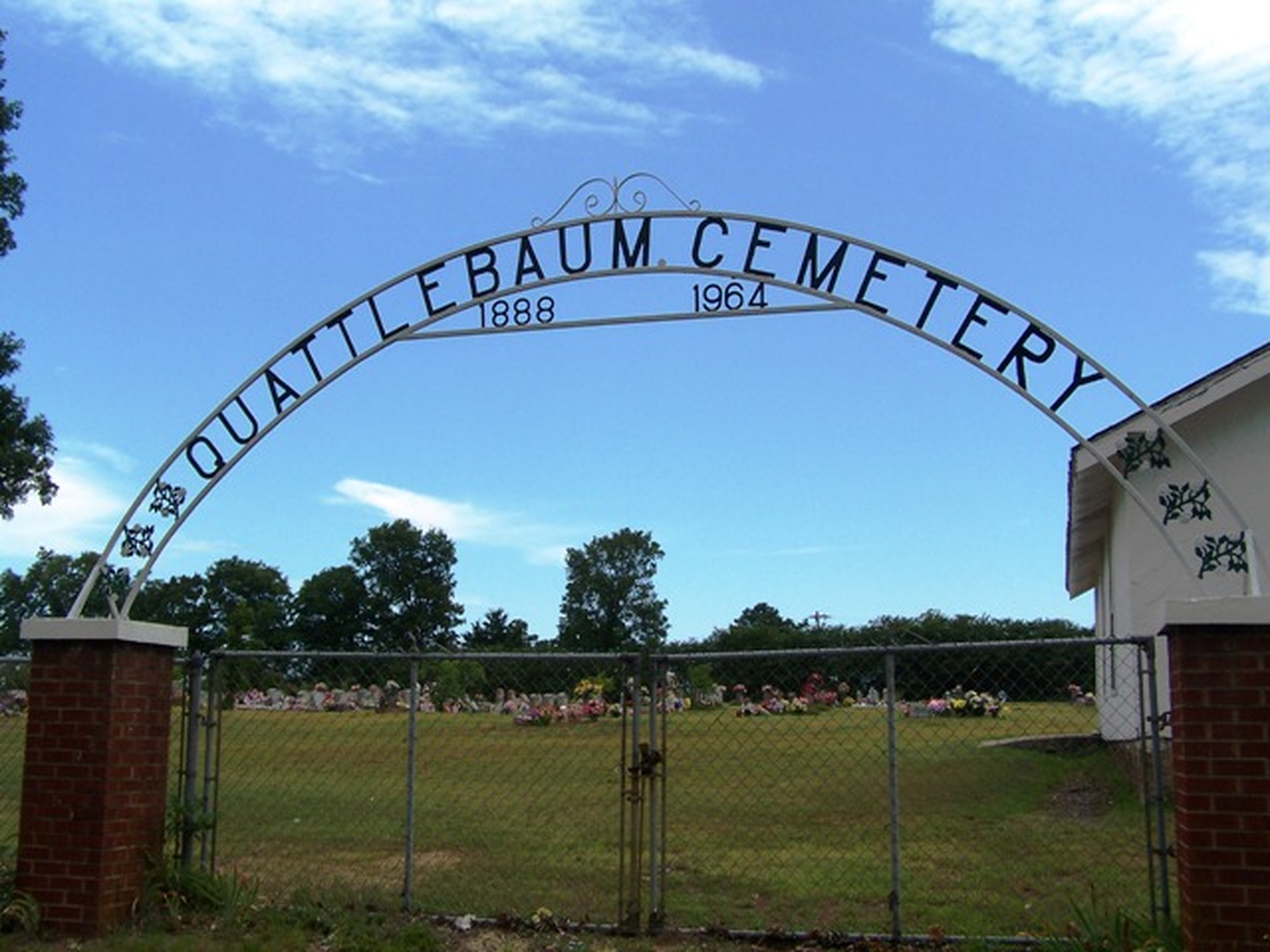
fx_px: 1394
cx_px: 635
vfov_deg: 37.7
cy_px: 476
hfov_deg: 49.0
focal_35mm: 38
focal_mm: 6.3
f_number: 4
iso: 80
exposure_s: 1/750
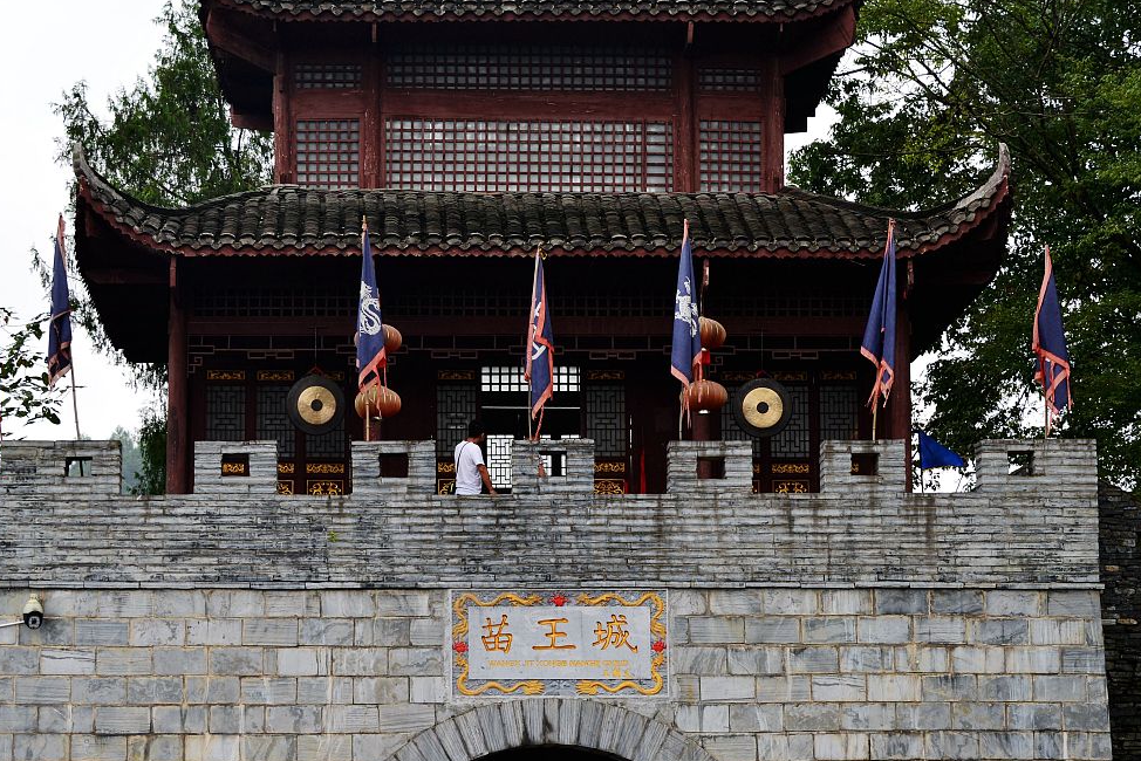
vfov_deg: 13.6
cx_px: 560
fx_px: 3202
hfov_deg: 20.2
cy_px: 361
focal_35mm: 101
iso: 200
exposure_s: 1/125
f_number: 9
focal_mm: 82
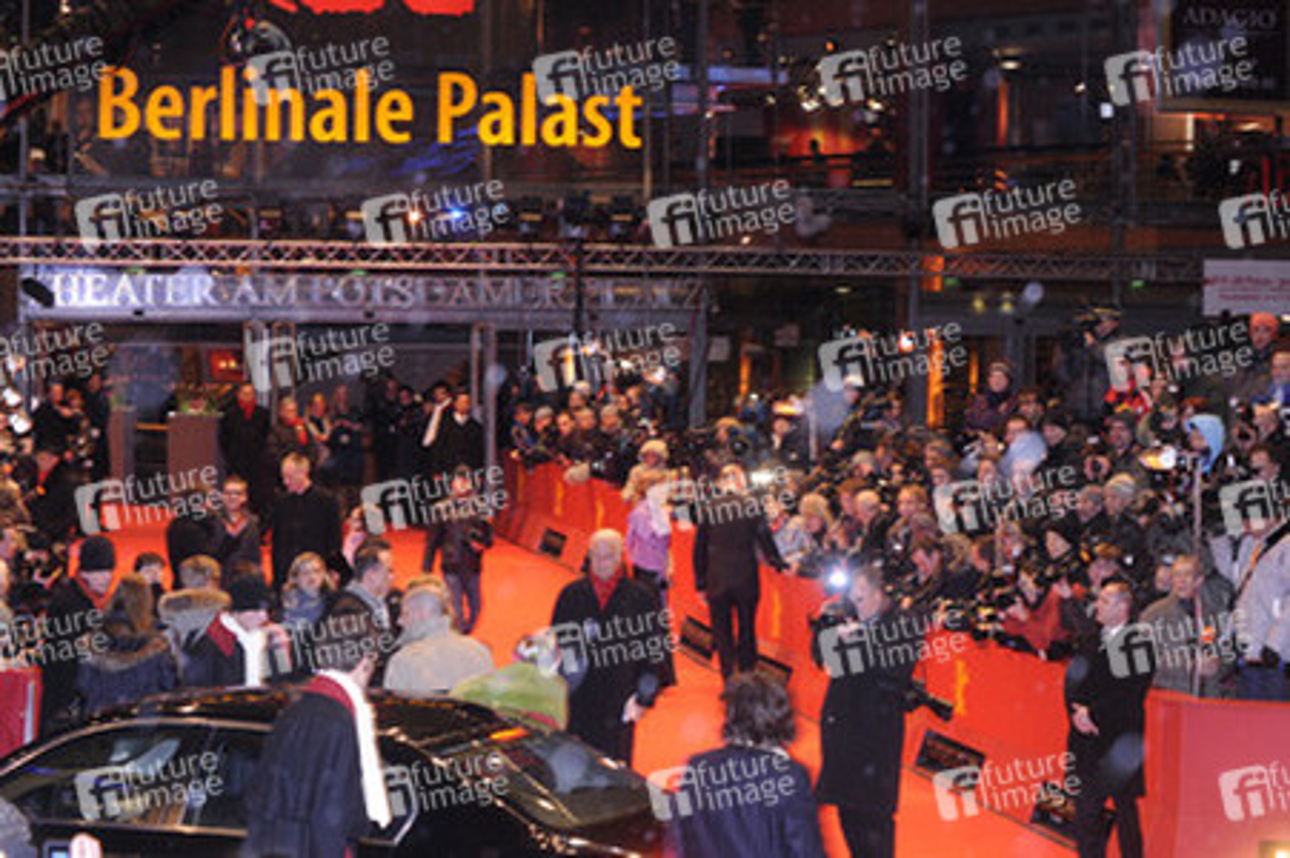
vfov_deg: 19.4
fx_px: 2506
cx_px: 645
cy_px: 429
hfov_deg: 28.9
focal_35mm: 70
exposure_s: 1/15
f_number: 8
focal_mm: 70
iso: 640
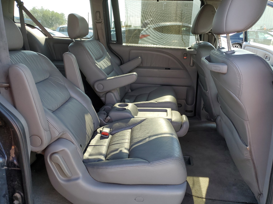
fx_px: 213
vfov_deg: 51.4
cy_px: 99
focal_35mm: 27
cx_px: 134
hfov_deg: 65.3
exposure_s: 1/256
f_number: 1.5
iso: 50
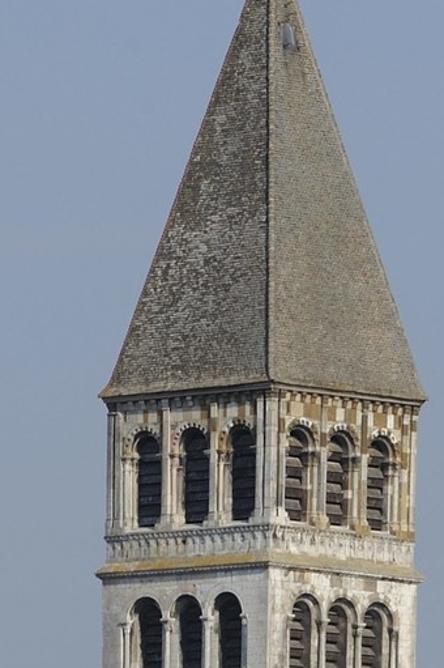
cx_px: -341
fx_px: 9595
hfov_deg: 2.6
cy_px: 1343
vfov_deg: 3.9
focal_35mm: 518
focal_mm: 110
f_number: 10
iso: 200
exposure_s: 1/320
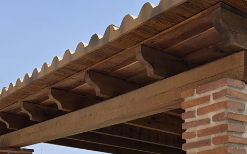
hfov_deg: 28.6
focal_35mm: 67
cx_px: 251
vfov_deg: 17.5
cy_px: 229
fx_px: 451
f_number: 1.7
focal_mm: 6.3
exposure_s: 1/696
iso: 12
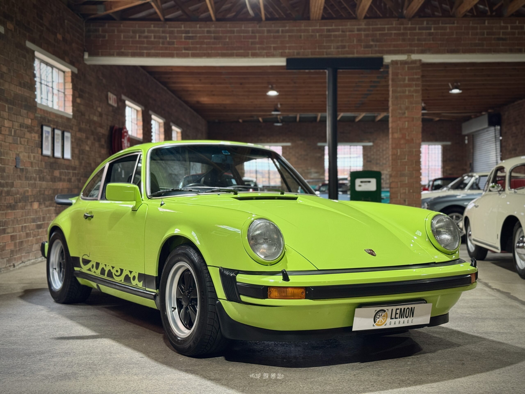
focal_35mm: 48
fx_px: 728
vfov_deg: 30.3
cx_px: 262
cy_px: 197
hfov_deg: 39.7
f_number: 1.78
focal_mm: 6.76
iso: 160
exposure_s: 1/50
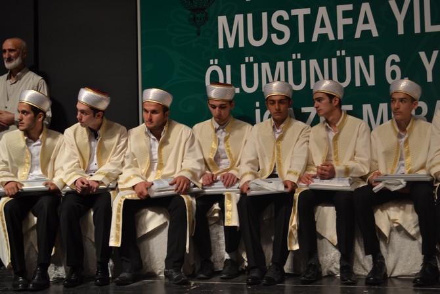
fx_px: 660
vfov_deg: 25.1
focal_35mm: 54
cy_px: 147
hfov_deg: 36.9
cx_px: 220
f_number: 5
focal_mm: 36
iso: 400
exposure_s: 1/30
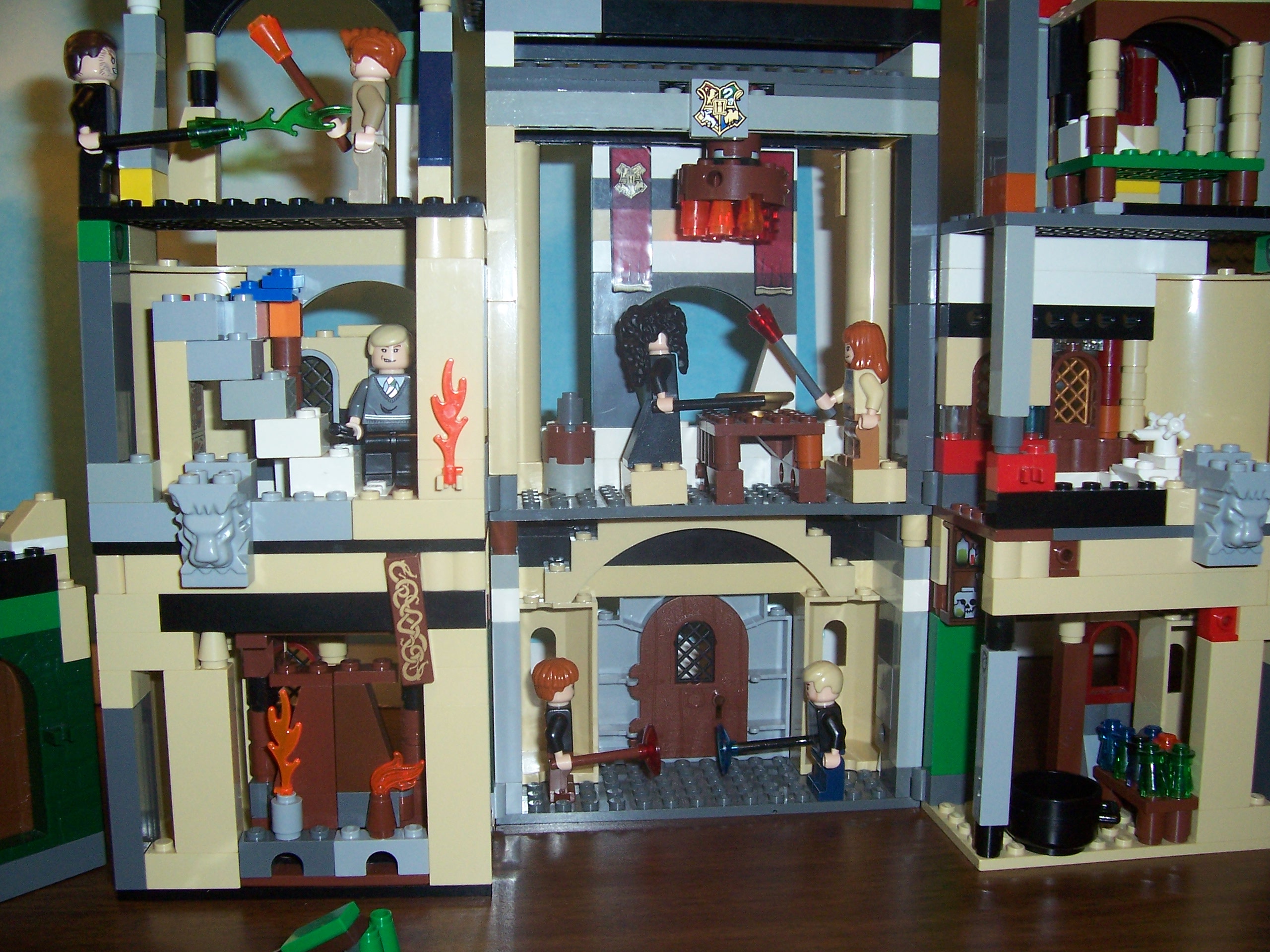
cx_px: 635
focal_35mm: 34
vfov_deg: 41.8
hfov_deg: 54.0
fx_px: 1247
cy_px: 476
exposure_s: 1/60
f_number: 2.7
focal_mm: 5.6
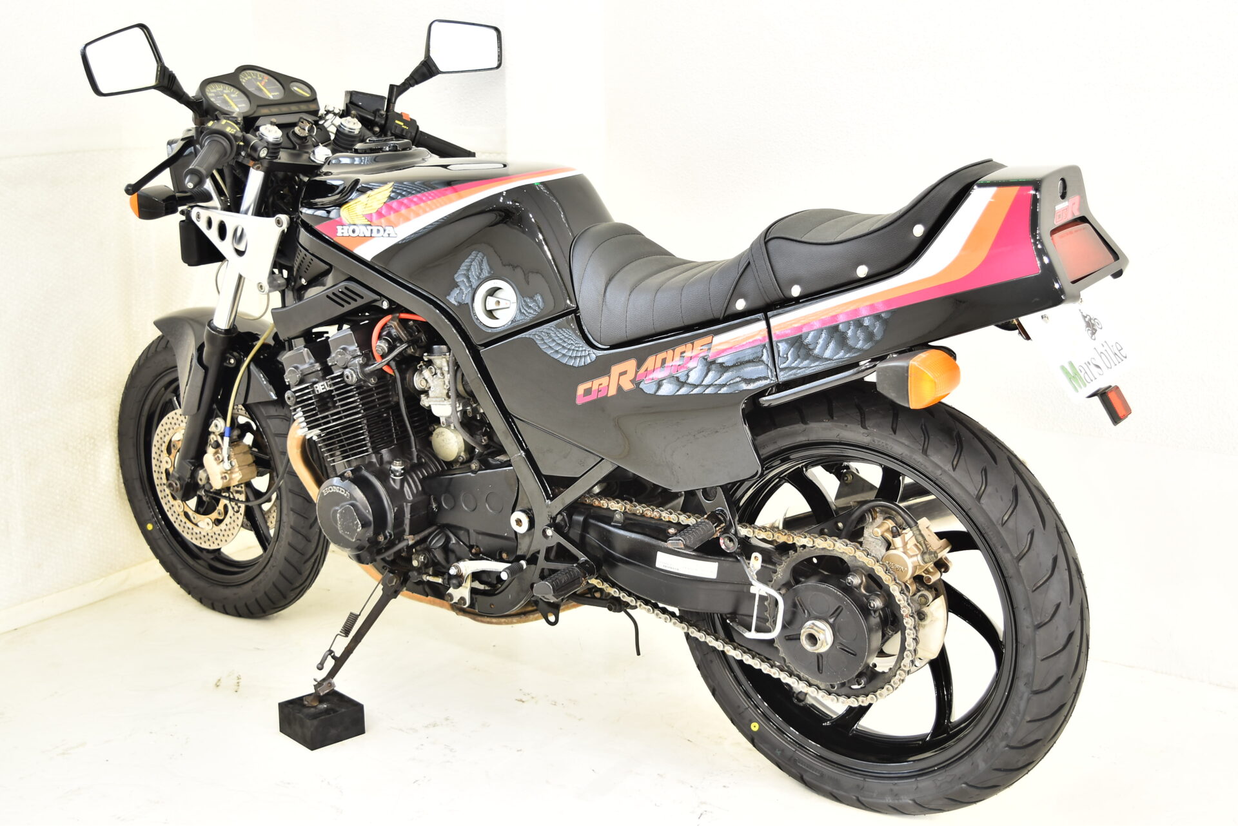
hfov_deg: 42.3
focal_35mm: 46
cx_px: 619
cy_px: 413
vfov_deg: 29.0
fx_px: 1599
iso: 100
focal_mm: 31
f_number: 4.2
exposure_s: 1/8
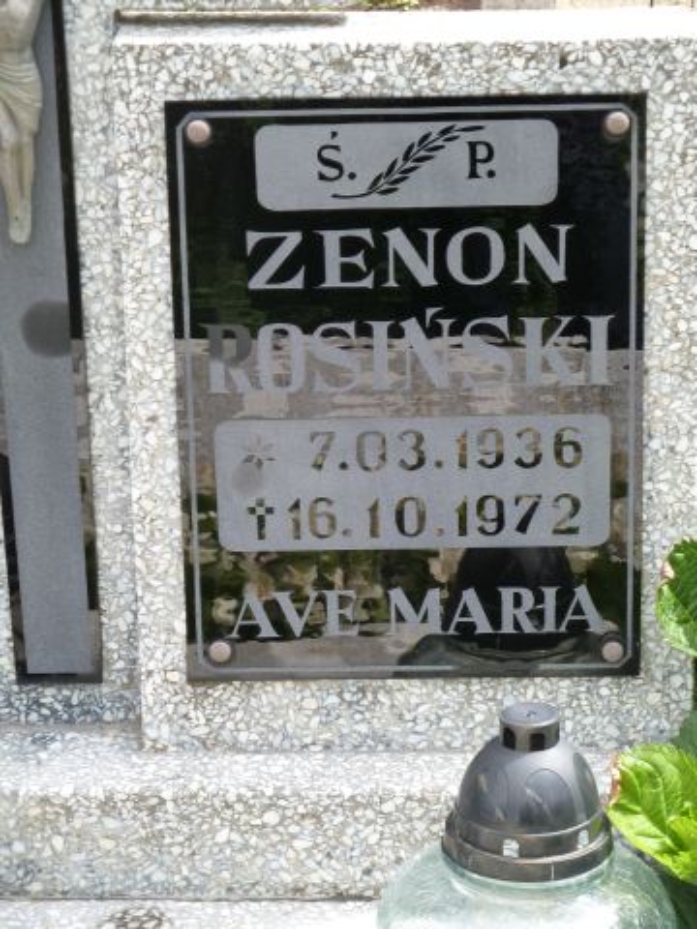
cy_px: 464
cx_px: 348
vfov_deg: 16.6
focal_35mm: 119
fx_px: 3195
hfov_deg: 12.5
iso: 125
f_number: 4.4
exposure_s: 1/125
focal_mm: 19.5
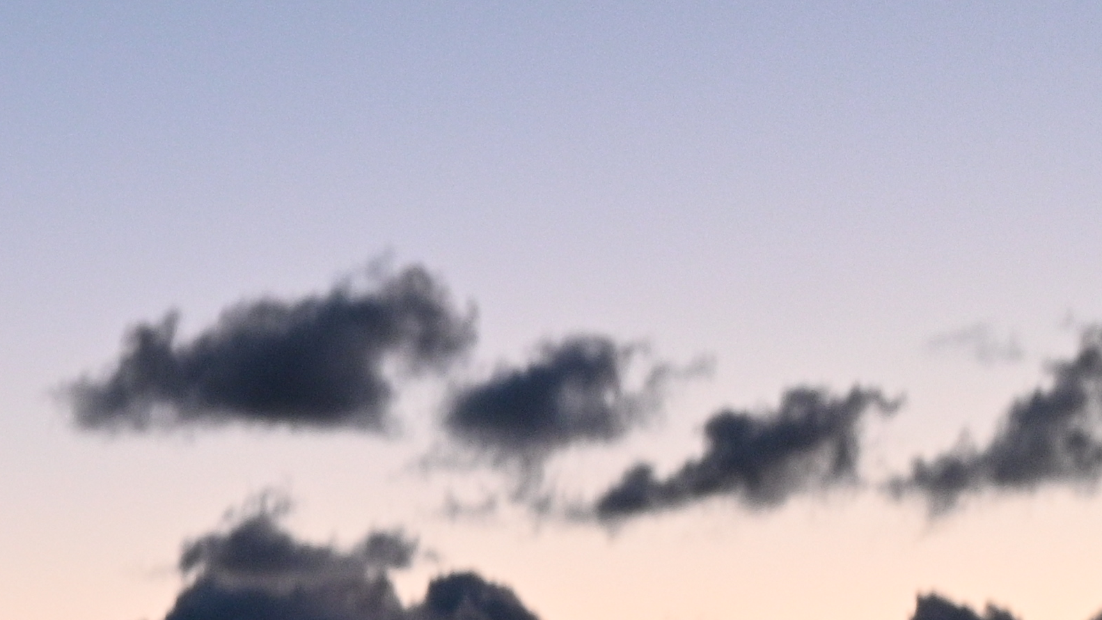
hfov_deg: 10.9
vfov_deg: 6.5
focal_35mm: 184
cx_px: -889
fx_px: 5376
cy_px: 784
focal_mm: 46
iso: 1400
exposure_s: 1/100
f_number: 4
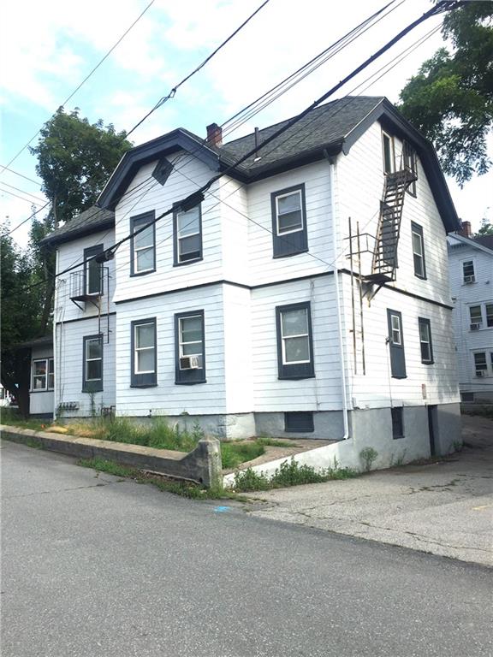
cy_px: 328
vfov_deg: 61.7
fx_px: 551
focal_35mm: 29
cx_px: 246
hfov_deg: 48.2
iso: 32
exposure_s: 1/1799
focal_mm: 4.15
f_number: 2.2
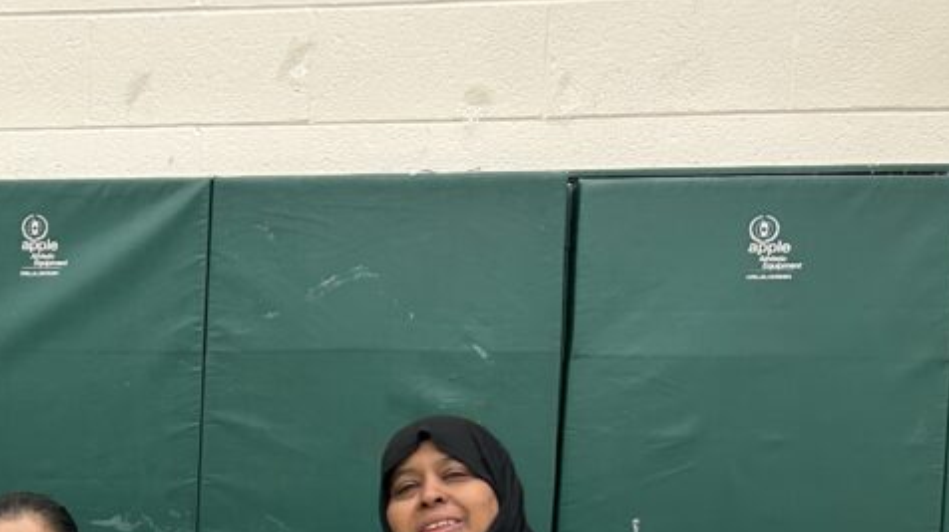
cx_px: -14
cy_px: 681
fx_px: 1534
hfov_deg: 31.6
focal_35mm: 61
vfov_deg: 18.4
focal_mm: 5.7
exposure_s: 1/60
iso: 160
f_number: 1.5
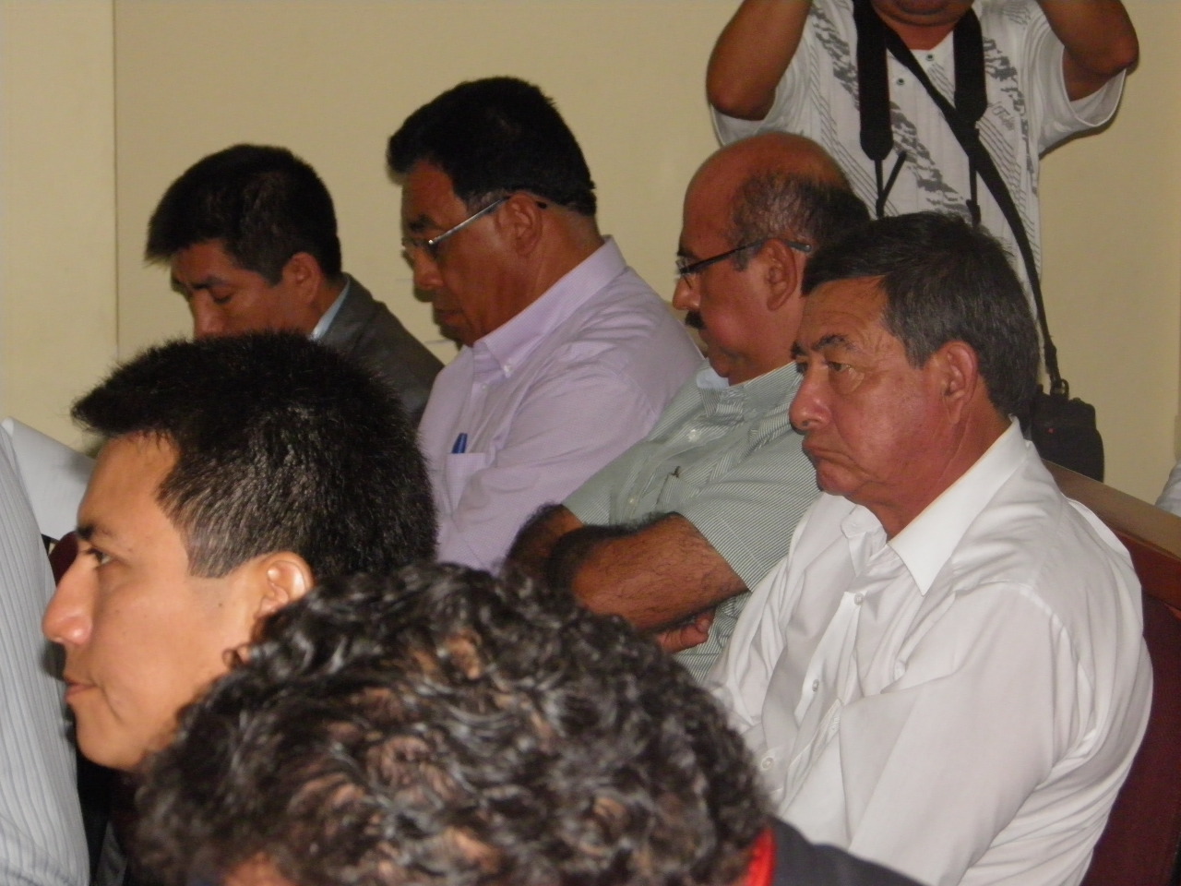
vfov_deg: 10.5
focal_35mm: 141
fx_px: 4811
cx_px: 590
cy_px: 443
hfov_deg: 14.0
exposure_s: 1/125
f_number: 4
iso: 320
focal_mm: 25.4
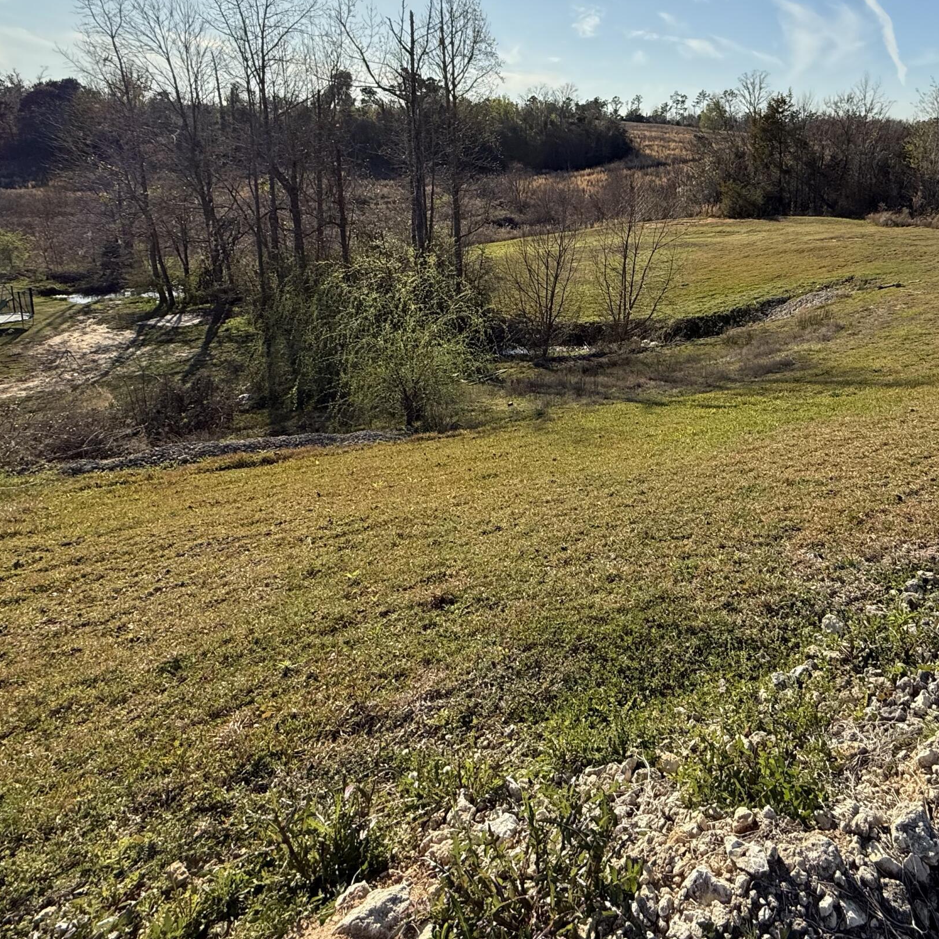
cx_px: 648
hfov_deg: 65.0
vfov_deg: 64.8
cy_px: 286
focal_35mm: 23
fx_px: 706
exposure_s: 1/2092
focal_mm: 2.22
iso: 64
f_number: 2.2
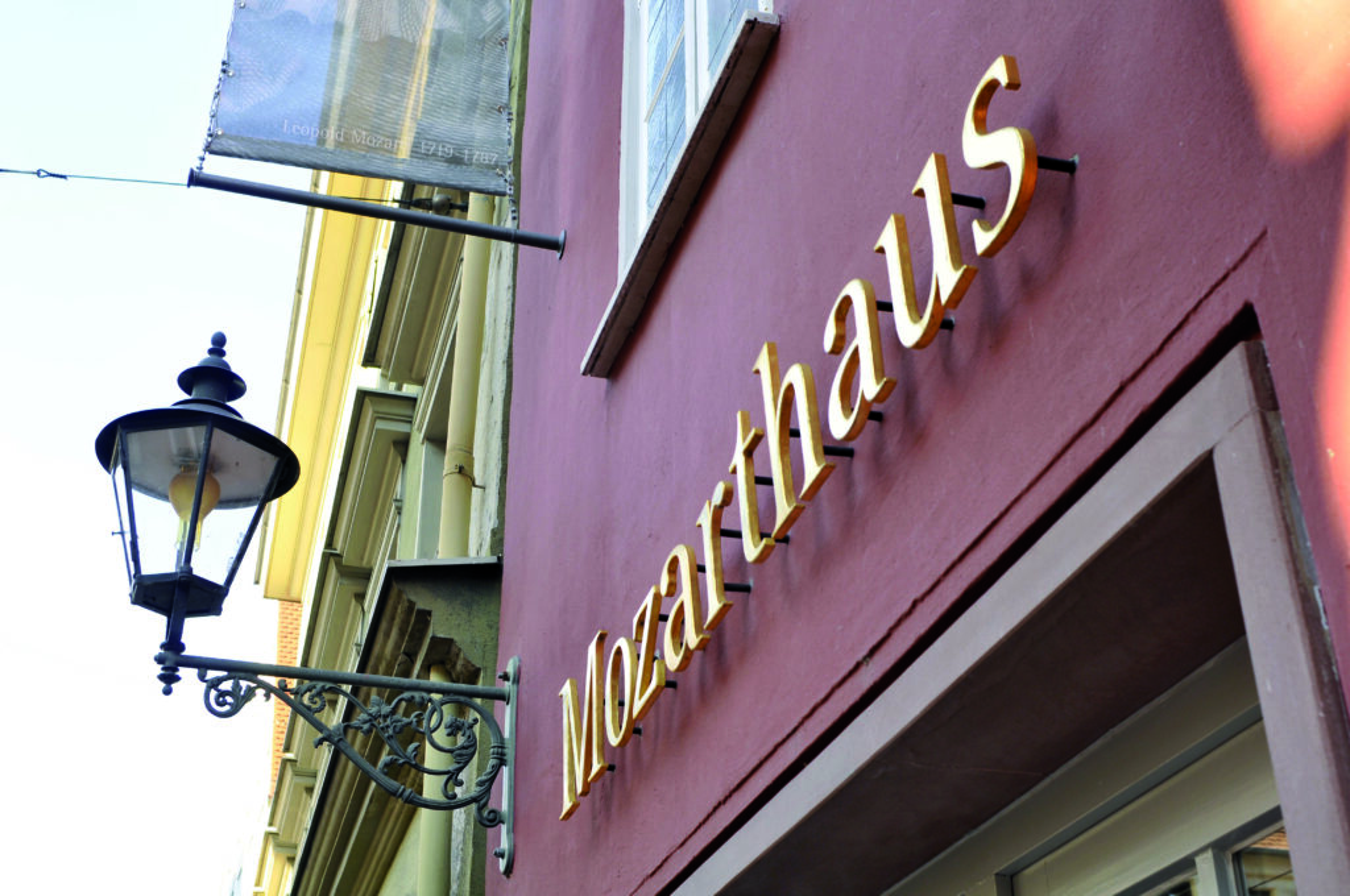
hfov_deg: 46.5
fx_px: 1573
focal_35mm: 42
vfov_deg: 31.8
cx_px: 675
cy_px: 448
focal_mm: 28
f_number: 5.6
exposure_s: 1/100
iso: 200
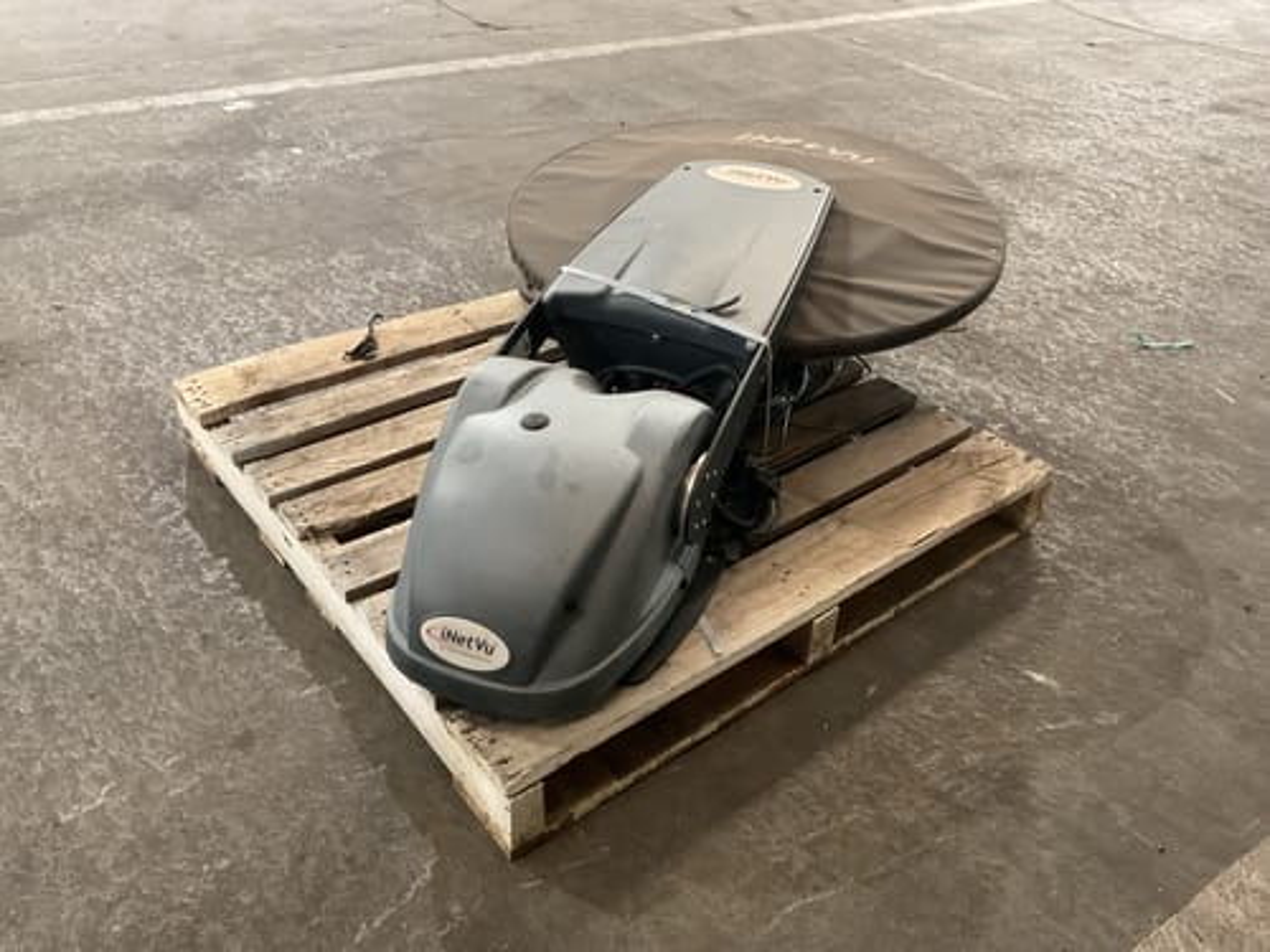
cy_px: 476
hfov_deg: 61.7
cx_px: 635
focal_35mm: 29
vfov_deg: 48.2
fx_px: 1064
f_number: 1.8
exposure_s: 1/40
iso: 320
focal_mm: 3
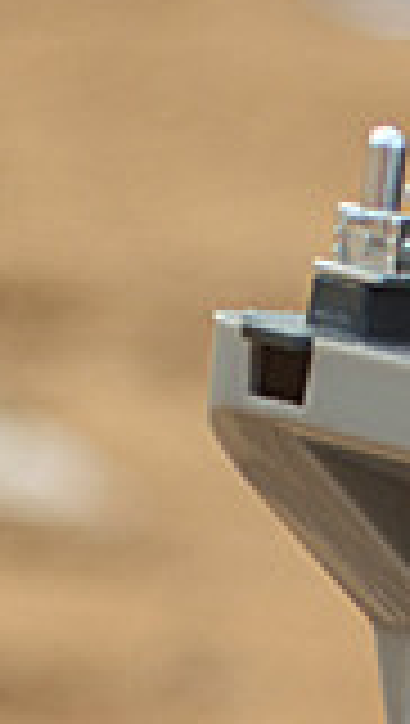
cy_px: 1122
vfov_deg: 5.5
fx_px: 7491
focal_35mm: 389
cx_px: 1424
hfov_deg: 3.1
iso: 100
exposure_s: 1/125
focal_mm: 50
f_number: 5.6
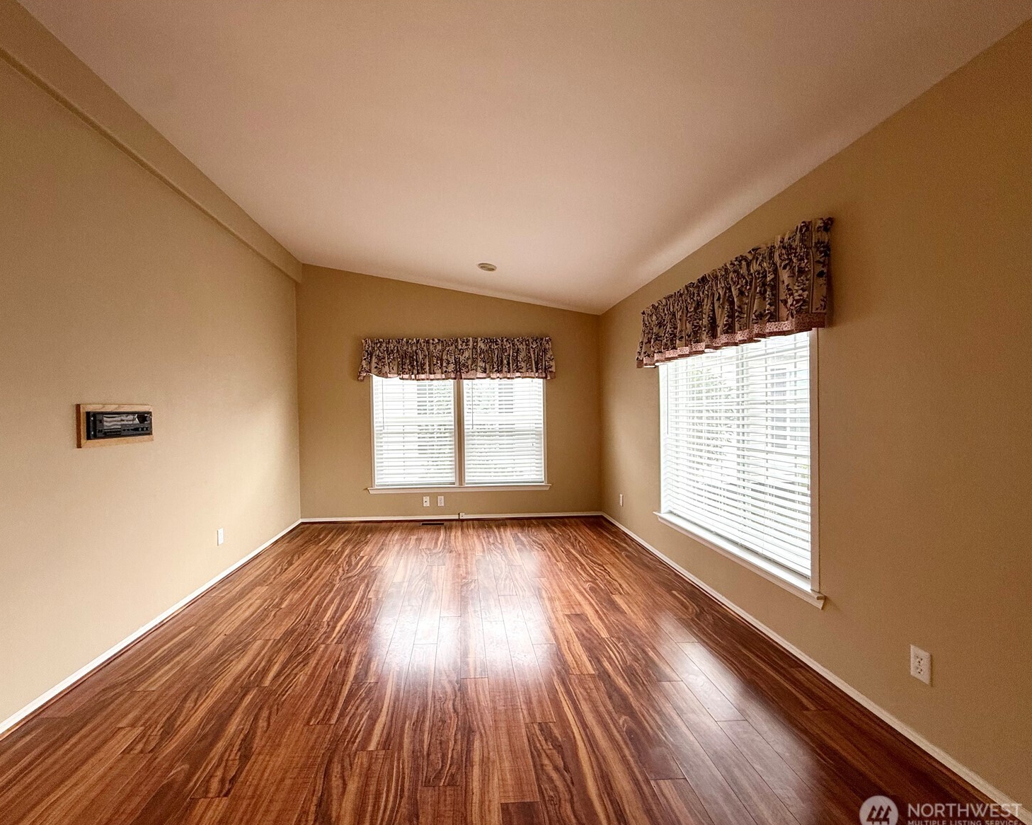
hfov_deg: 96.6
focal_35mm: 15
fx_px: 458
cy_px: 419
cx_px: 477
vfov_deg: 84.0
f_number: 2.2
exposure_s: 1/120
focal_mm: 2.22
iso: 80
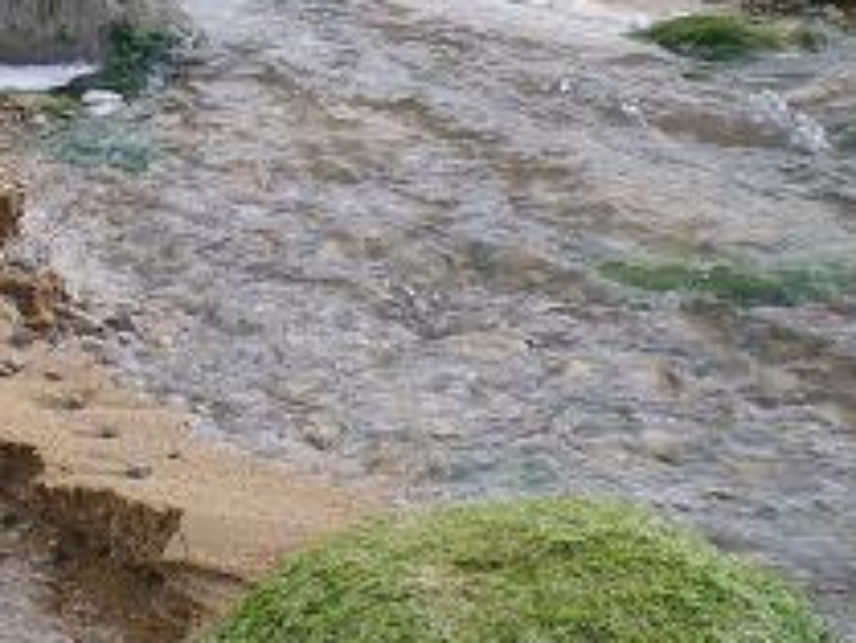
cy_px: 315
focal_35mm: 96
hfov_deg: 19.9
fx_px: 2375
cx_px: 29
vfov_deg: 15.4
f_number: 4.6
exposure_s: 1/125
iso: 64
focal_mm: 6.3
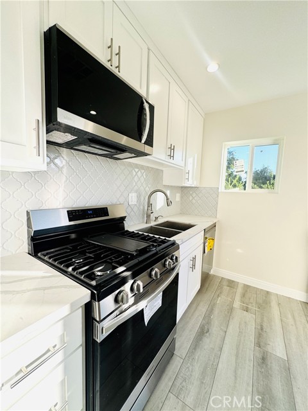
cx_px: 154
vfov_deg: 102.1
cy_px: 206
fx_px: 166
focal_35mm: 14
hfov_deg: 85.7
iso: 40
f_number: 2.2
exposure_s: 1/211
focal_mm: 2.22
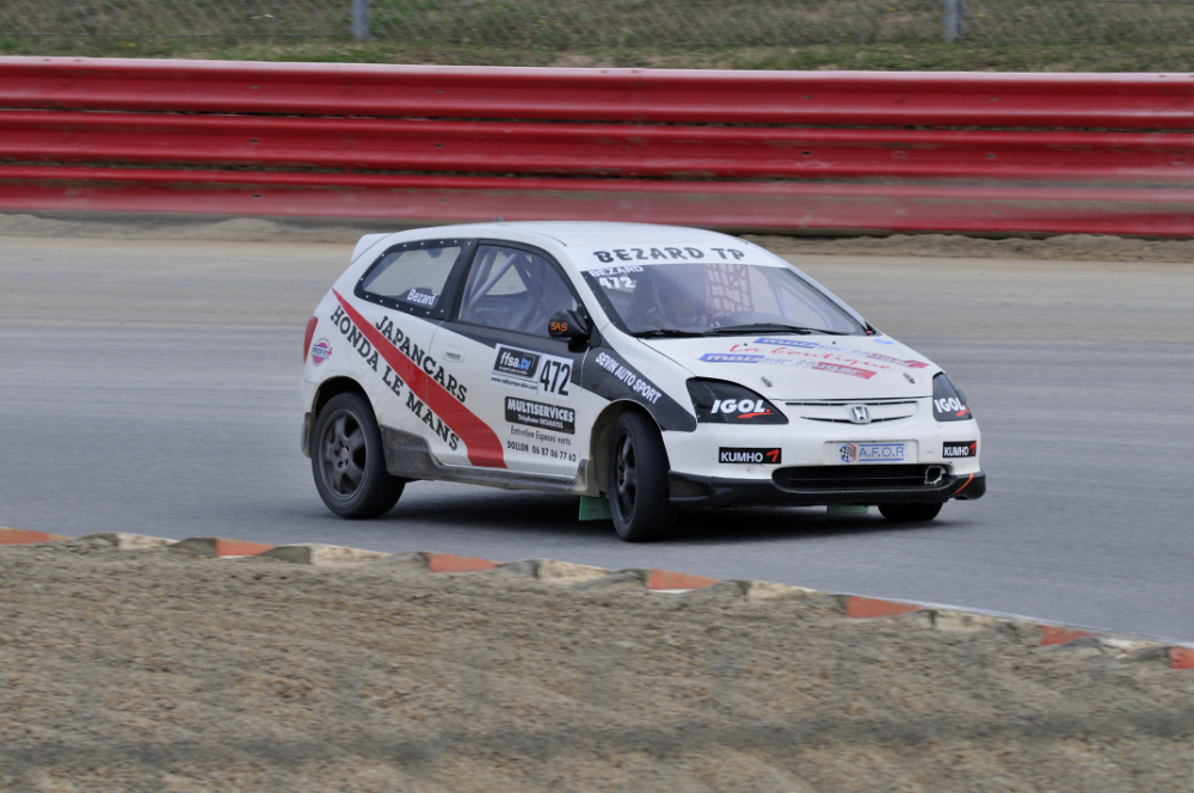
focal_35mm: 450
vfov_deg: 3.0
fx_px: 14905
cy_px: 396
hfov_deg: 4.6
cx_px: 597
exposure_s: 1/320
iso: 200
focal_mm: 300
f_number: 9
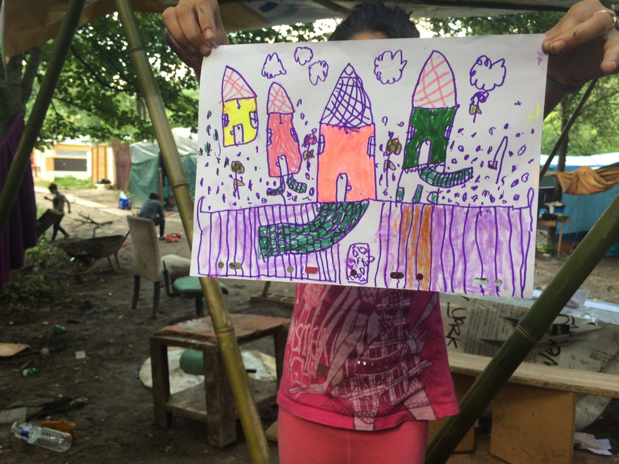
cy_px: 232
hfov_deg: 61.7
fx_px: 519
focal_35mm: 29
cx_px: 310
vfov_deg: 48.2
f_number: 2.2
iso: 50
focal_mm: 4.15
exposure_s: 1/100
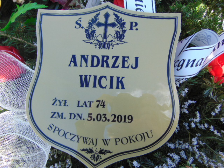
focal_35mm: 25
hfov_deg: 69.4
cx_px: 112
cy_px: 84
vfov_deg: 54.9
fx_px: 162
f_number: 3
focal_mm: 4.5
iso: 80
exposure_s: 1/250
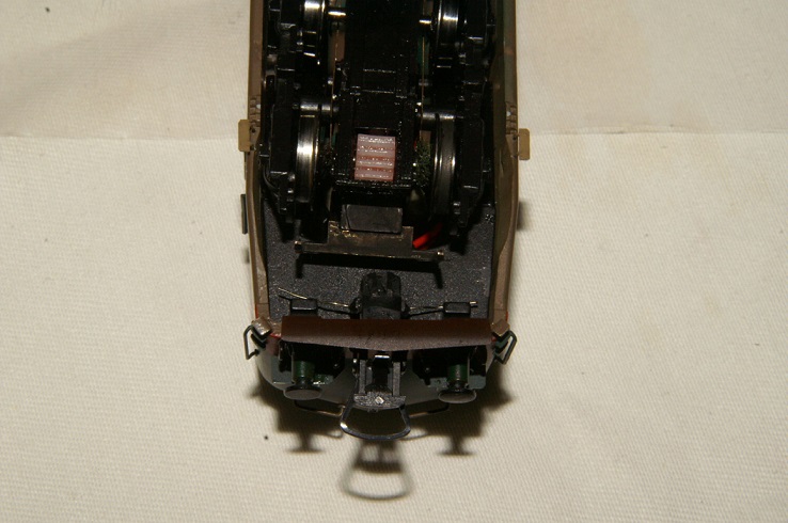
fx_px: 2459
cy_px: 262
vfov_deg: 12.1
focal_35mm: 112
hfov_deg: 18.2
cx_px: 394
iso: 800
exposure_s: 1/125
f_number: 32
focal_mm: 75
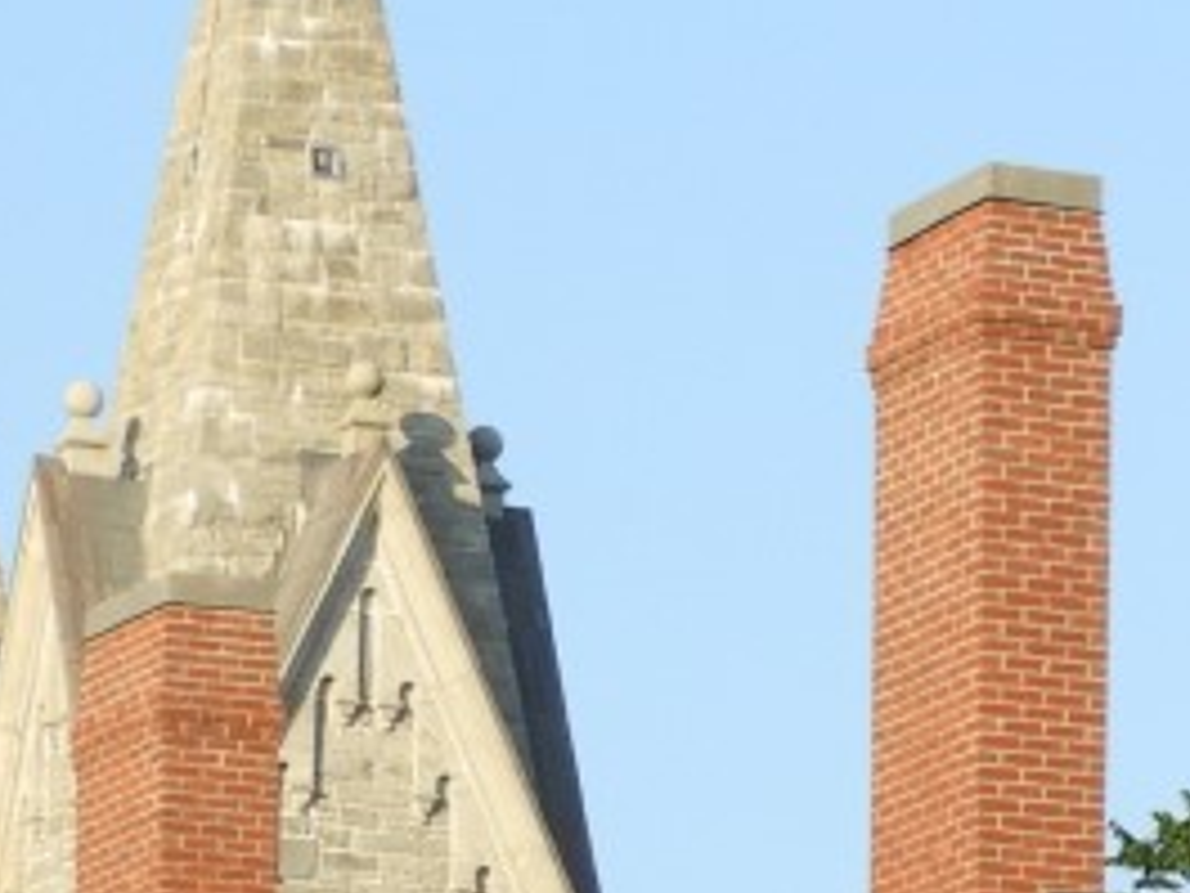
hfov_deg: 4.3
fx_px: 15889
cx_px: 1697
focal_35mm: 462
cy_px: 1261
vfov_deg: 3.2
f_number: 4.5
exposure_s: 1/320
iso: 100
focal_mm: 15.2
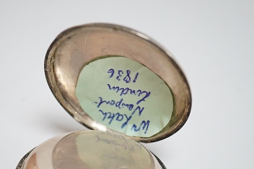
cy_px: 142
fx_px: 600
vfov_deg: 15.9
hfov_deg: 23.9
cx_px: 96
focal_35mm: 85
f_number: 5
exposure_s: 1/320
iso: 2500
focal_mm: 30
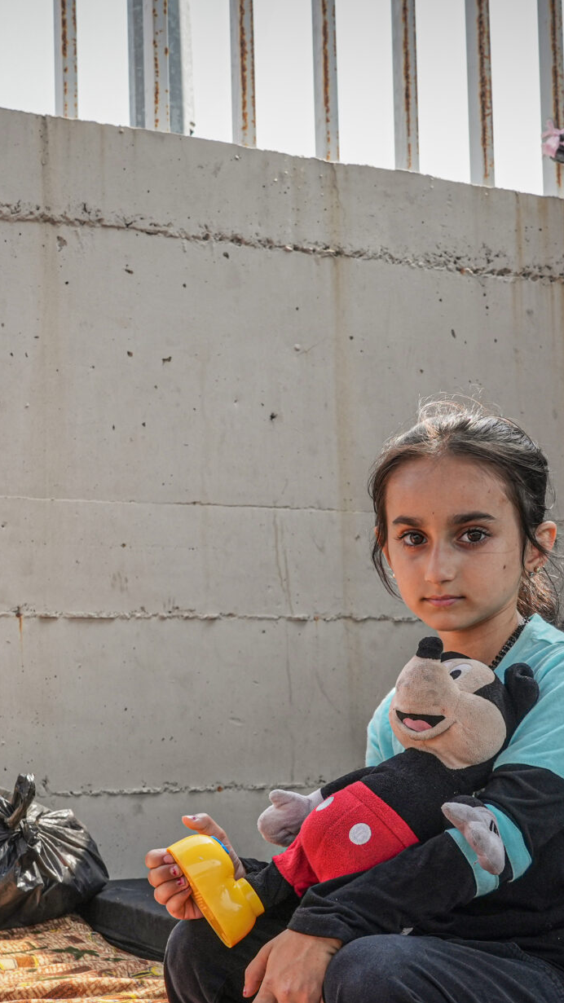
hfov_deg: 19.7
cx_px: 297
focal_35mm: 61
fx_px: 1623
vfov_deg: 34.0
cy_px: 686
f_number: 7.1
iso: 320
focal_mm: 28
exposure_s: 1/320
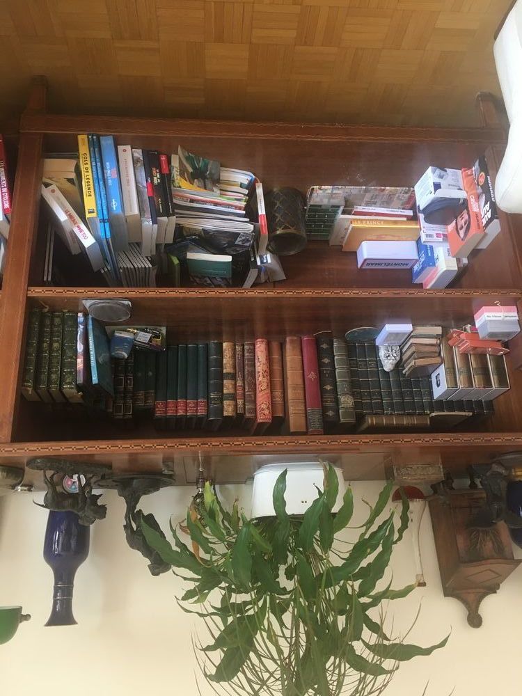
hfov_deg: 48.2
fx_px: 583
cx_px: 261
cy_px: 348
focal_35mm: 29
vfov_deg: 61.7
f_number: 2.2
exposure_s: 1/33
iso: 100
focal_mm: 4.15
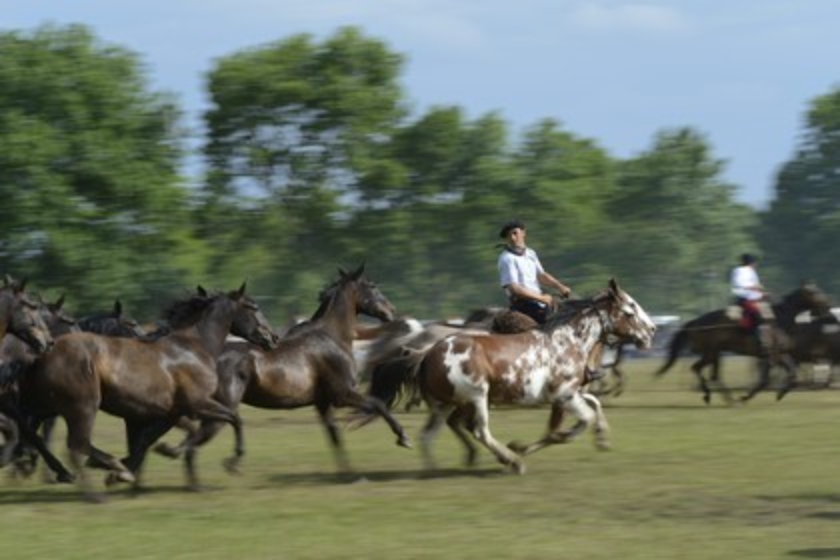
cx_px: 420
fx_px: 2566
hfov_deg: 18.6
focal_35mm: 110
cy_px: 280
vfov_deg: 12.5
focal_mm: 110
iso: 100
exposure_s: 1/60
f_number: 14
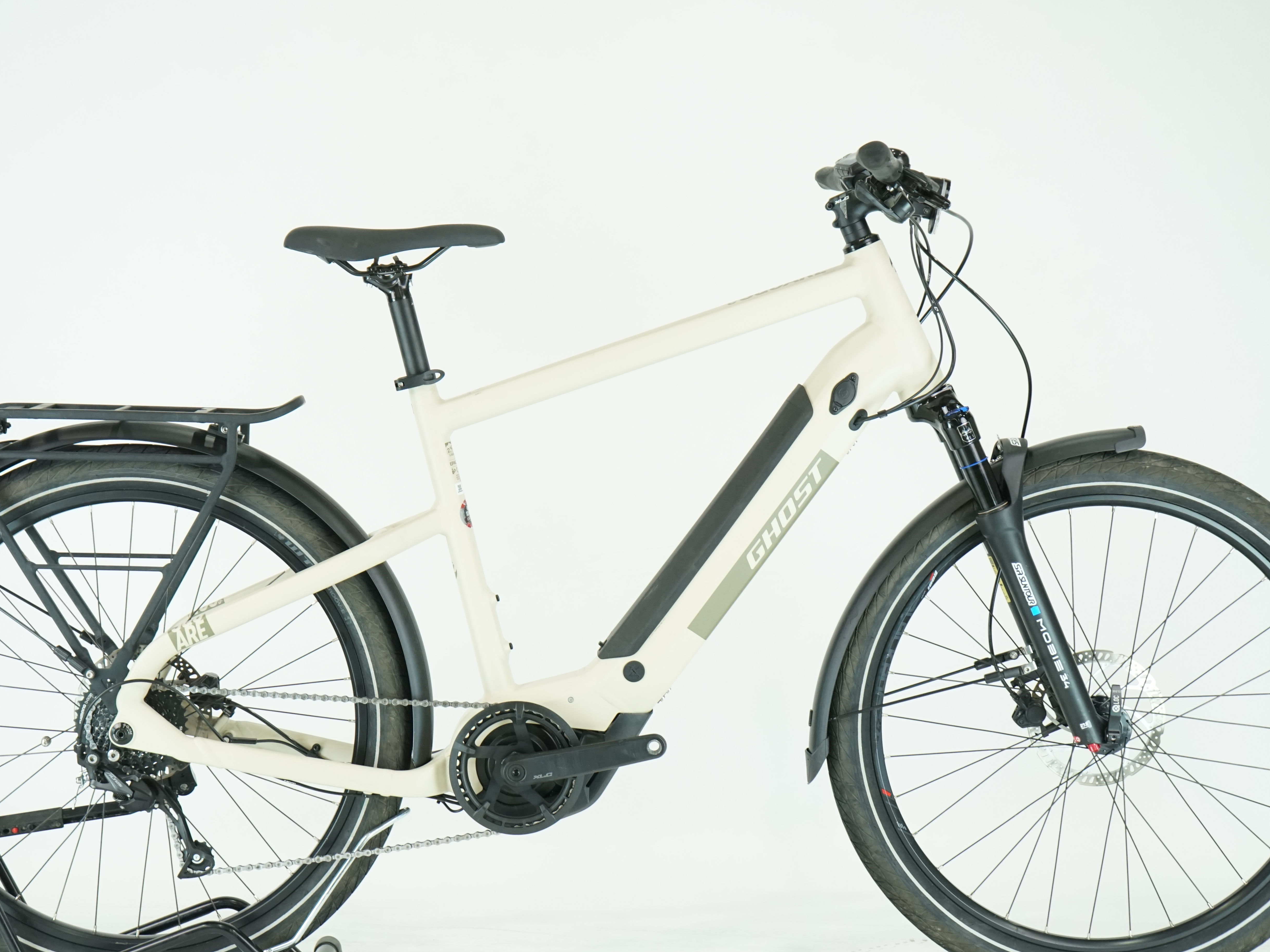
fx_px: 2421
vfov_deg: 22.3
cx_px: 613
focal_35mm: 66
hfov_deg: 29.4
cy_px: 480
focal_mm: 56
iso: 1600
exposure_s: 1/200
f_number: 5
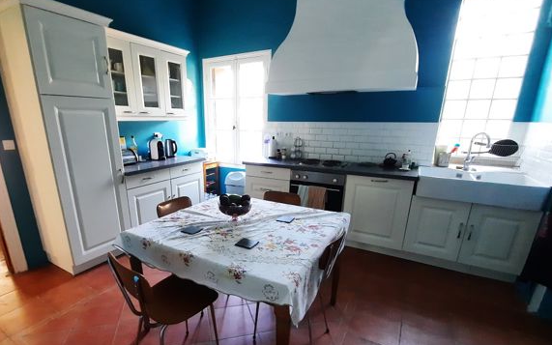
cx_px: 247
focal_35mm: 17
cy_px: 202
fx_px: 256
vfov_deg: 67.5
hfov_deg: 94.0
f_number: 2.2
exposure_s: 1/25
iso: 250
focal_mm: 1.74
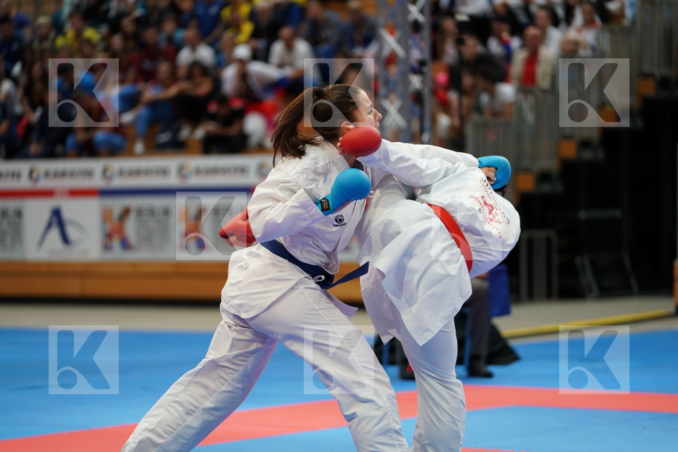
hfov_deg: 14.9
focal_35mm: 138
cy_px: 226
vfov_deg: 9.9
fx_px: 2599
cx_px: 339
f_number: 2.8
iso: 1600
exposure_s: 1/1000
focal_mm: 138
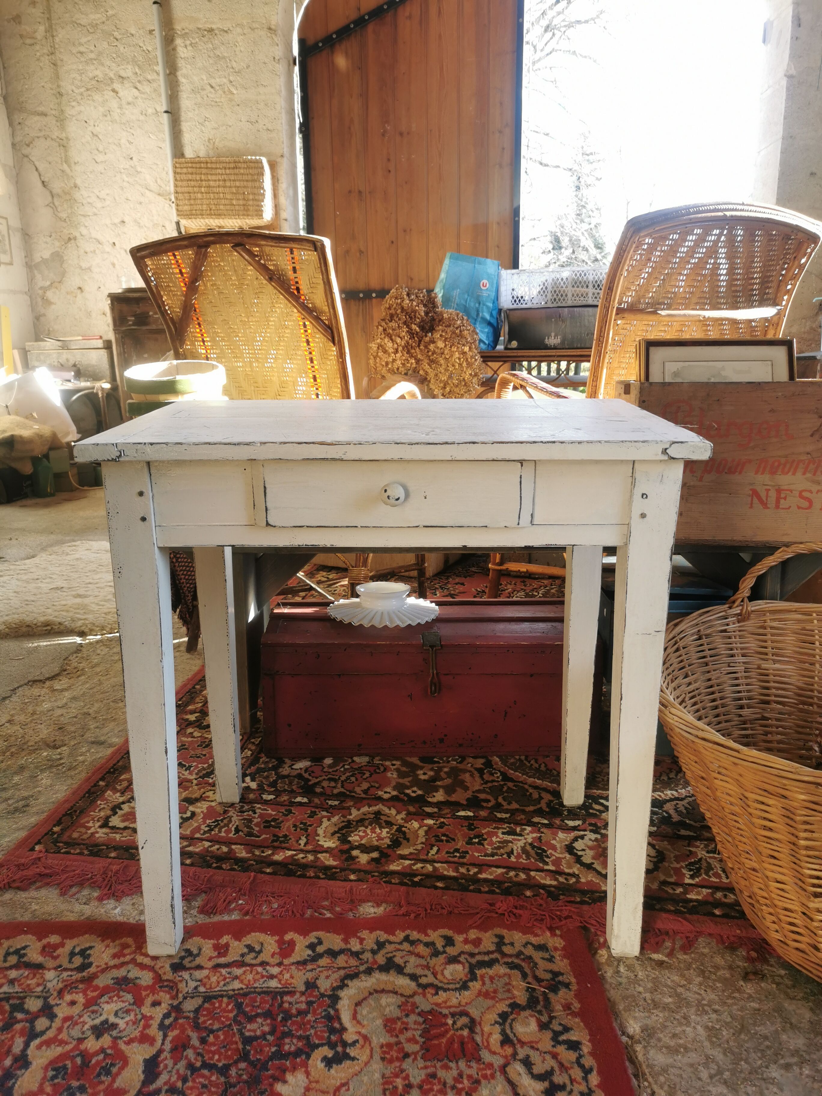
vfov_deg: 65.3
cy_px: 548
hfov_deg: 51.4
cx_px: 411
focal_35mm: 27
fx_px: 855
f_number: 1.8
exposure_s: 1/105
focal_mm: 5.58
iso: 50
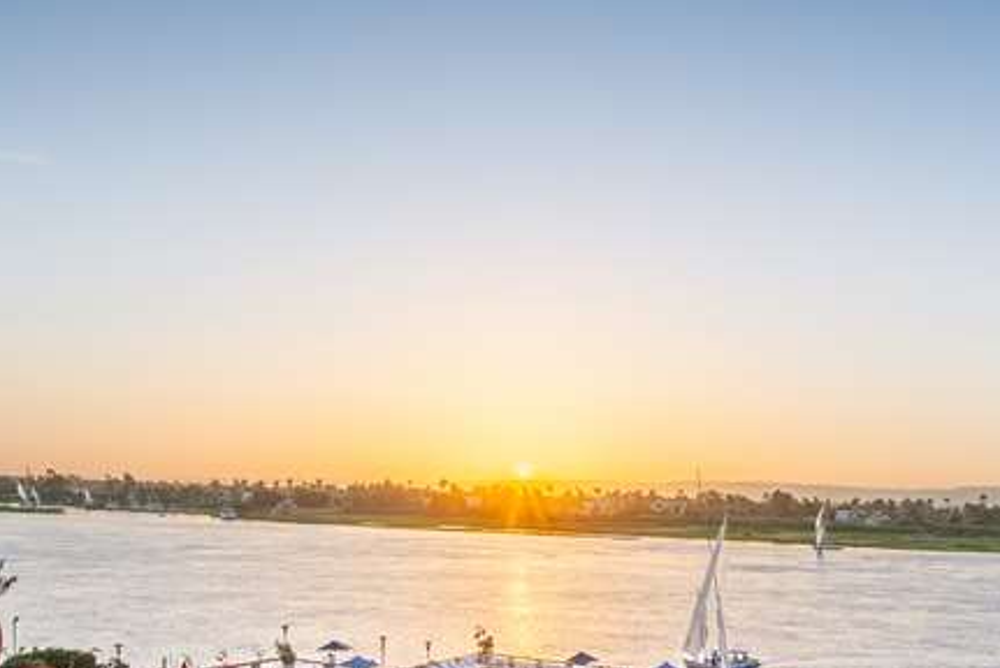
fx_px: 1056
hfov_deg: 50.0
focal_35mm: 38
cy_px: 437
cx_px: 648
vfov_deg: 34.8
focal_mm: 16
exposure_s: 1/400
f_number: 9
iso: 50
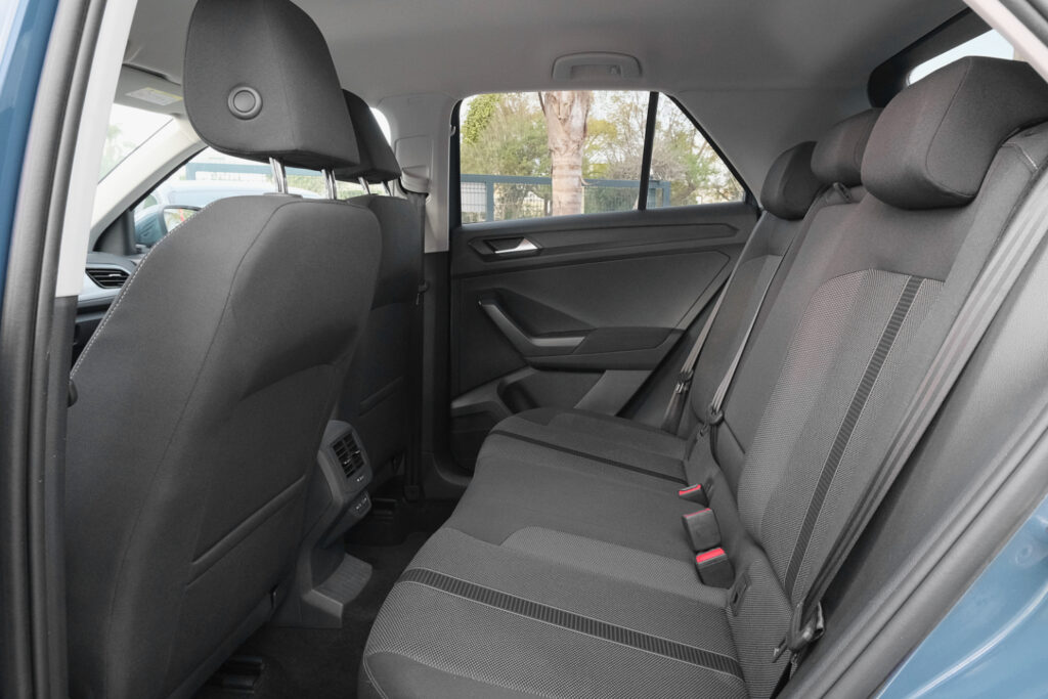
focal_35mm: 26
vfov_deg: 49.6
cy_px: 350
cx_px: 524
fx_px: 757
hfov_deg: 69.4
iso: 2000
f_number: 7.1
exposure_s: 1/100
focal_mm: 17
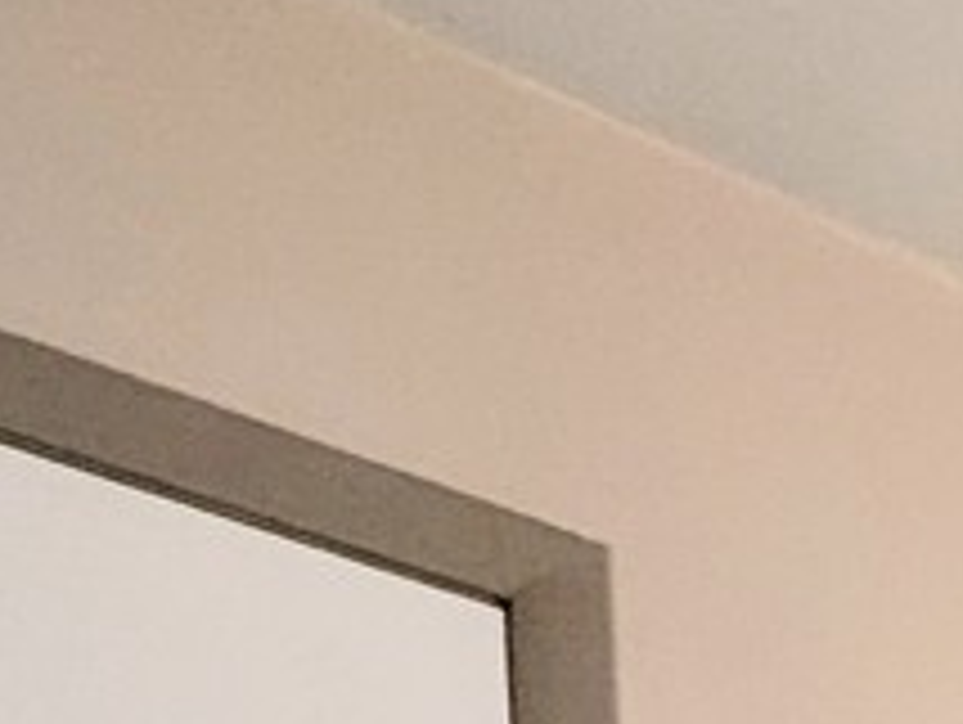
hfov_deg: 12.4
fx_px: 2423
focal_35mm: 87
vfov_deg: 10.5
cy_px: 2298
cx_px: 2714
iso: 54
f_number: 2.2
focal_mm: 1.95
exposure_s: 1/60
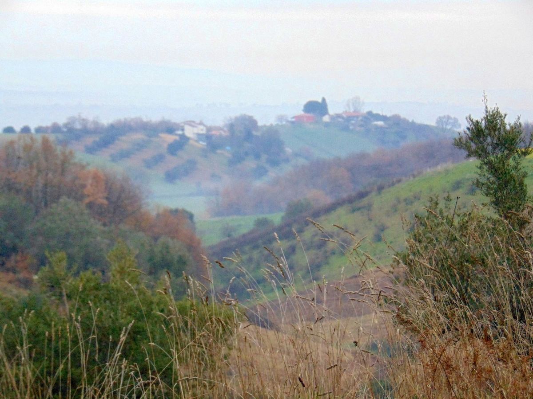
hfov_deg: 12.0
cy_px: 200
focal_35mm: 164
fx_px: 2525
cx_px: 266
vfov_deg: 9.1
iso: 640
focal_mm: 29.5
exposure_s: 1/60
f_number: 4
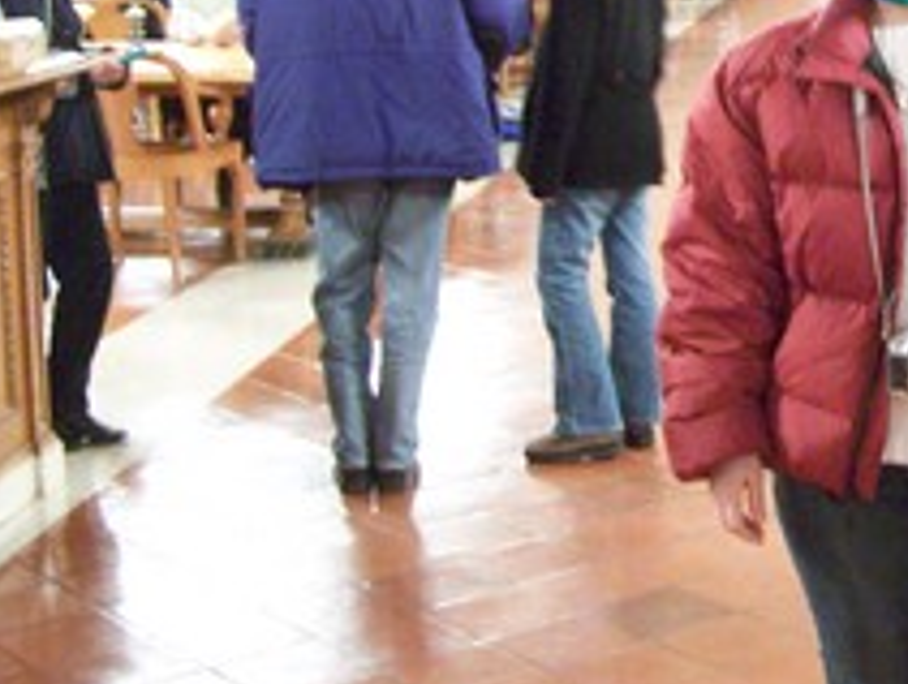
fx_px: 2128
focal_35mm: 81
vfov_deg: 17.8
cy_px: 0
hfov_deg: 22.9
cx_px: 960
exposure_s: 1/4
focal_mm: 6.3
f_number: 2.8
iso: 400
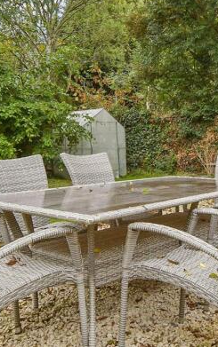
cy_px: 150
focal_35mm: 40
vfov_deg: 49.1
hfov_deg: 32.0
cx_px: 129
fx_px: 380
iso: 250
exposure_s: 1/50
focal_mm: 10
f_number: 8
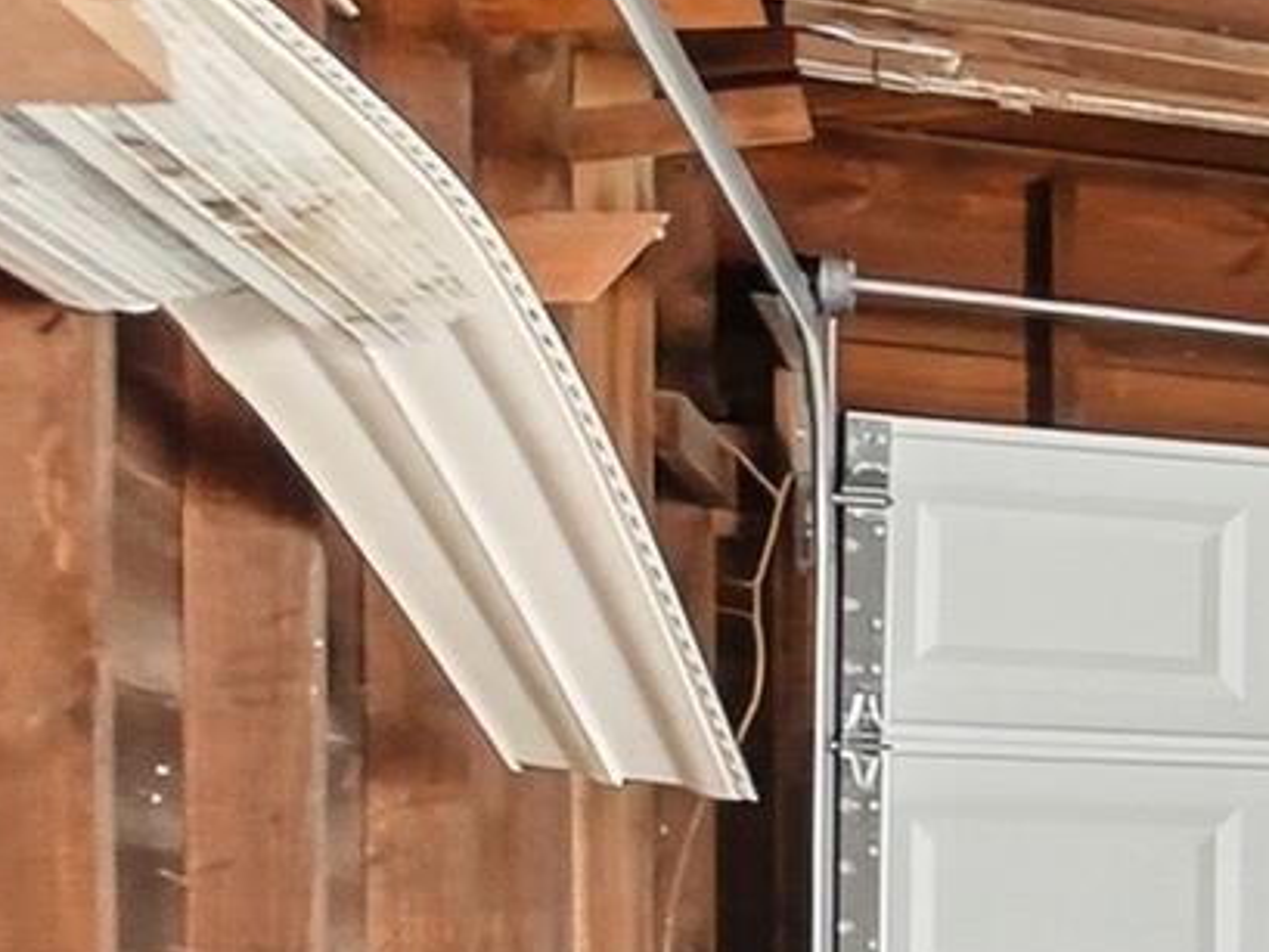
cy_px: 980
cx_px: 2851
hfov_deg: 16.4
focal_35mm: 69
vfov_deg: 20.5
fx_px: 2530
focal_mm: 10
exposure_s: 1/30
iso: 200
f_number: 4
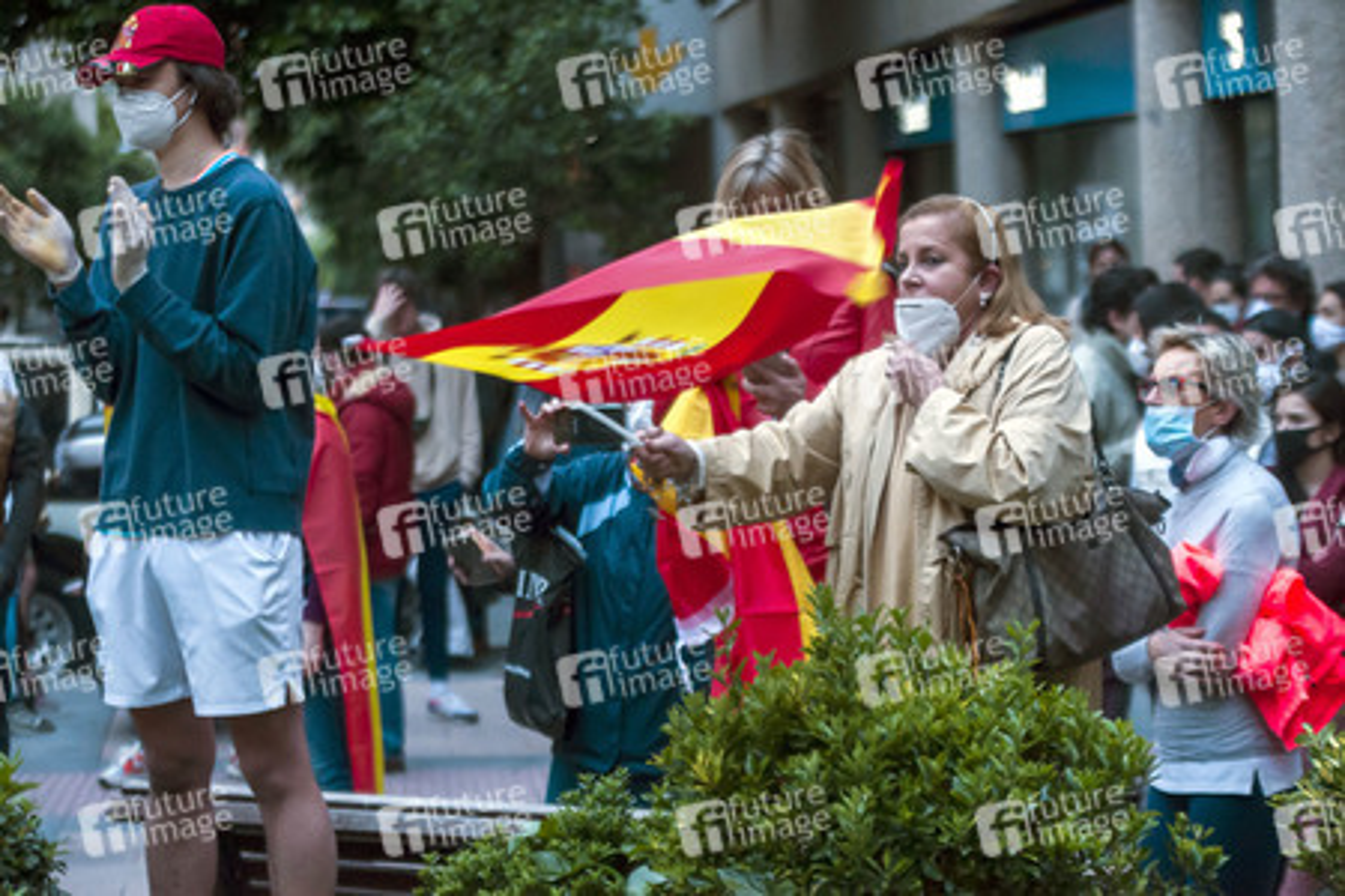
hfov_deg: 19.5
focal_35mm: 105
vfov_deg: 13.0
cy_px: 448
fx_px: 3923
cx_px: 672
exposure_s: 1/125
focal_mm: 70
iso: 800
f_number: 2.8
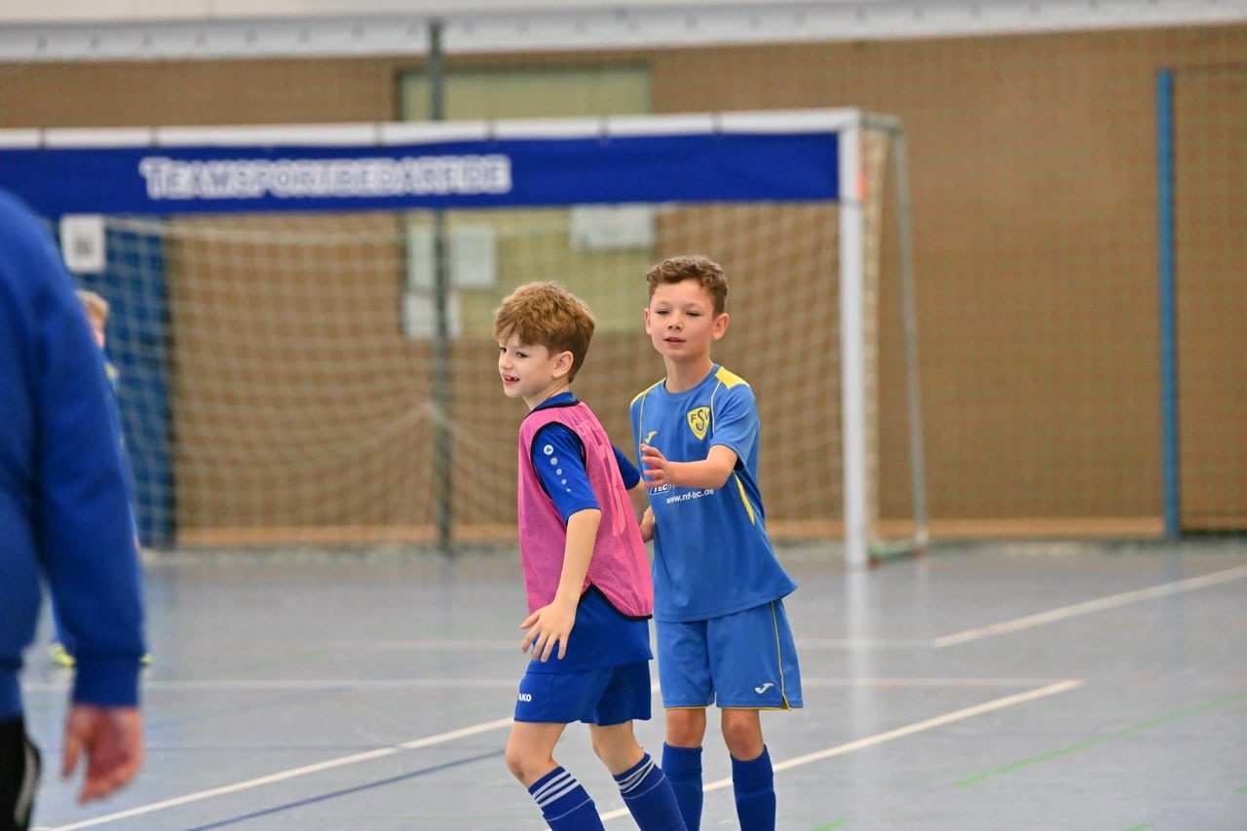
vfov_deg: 7.0
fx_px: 6753
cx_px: 624
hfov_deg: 10.5
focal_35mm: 195
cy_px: 416
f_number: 3.5
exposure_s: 1/1000
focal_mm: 195
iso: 8000
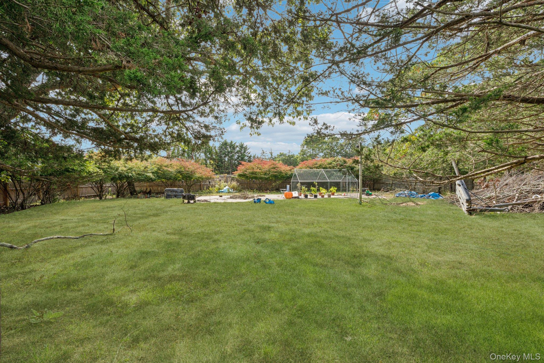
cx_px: 272
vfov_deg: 73.8
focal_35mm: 16
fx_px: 242
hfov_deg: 96.7
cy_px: 182
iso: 400
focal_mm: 16
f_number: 14
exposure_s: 1/200
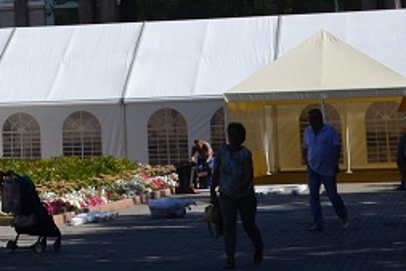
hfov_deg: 12.7
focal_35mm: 154
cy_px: -242
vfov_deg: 8.5
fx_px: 1738
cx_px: -199
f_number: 9
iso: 100
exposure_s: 1/320
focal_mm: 26
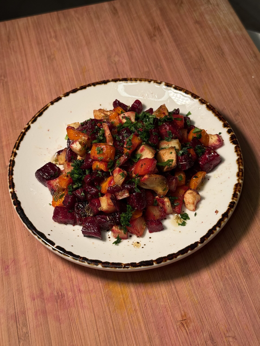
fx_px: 481
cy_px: 173
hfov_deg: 30.3
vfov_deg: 39.7
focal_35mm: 48
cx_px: 130
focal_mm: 6.76
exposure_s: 1/84
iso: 100
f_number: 1.78
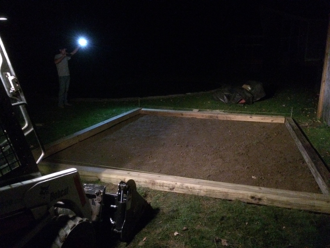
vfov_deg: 48.2
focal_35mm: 29
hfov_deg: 61.7
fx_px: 276
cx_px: 165
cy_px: 124
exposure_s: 1/15
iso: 1000
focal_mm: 4.15
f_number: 2.2
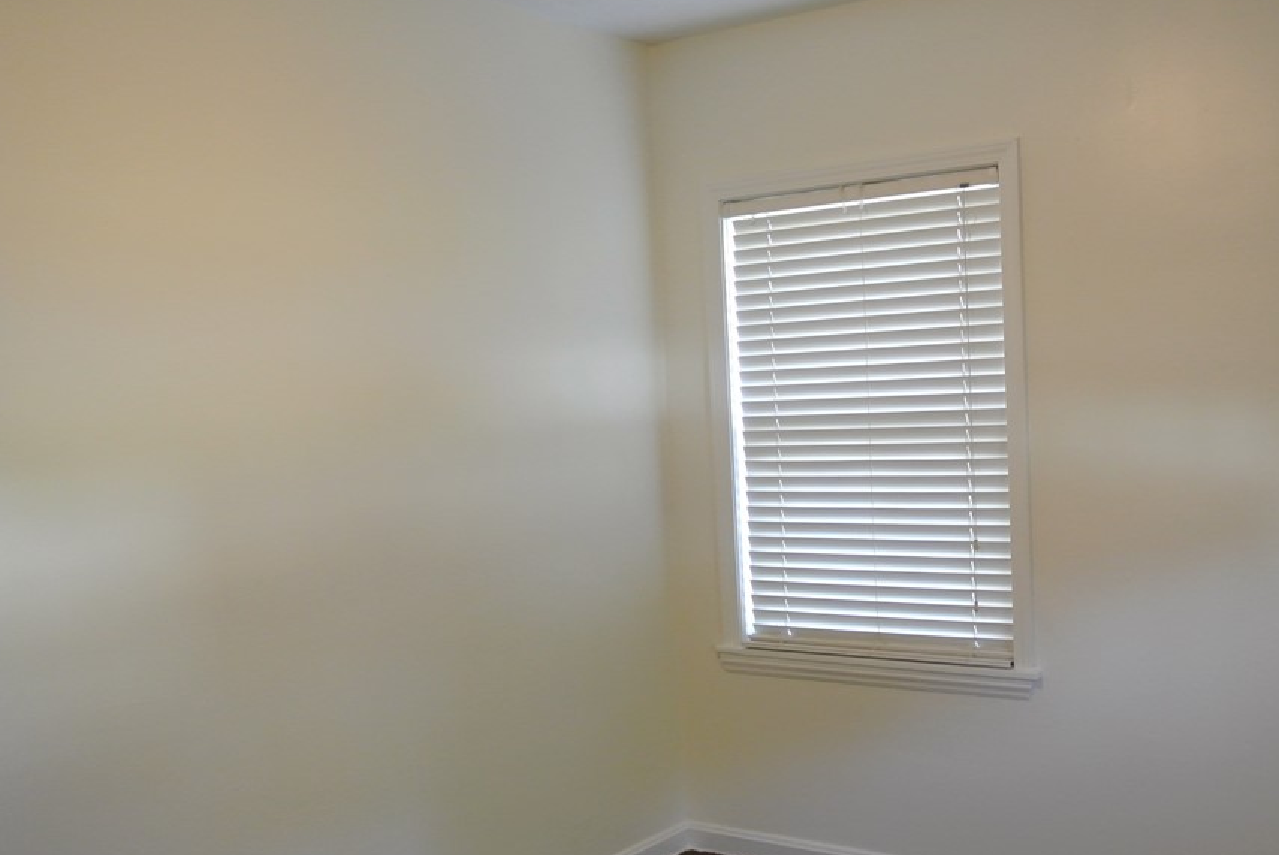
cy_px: 471
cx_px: 786
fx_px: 1351
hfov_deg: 50.2
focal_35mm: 38
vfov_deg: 35.1
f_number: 3.5
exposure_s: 1/40
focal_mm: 11.4
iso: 800
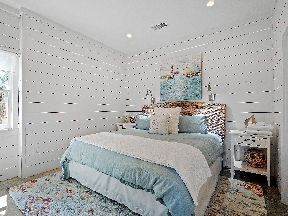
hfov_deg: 94.5
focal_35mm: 16
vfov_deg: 78.1
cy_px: 108
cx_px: 144
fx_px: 133
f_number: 5.6
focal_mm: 8
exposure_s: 1/8
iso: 400
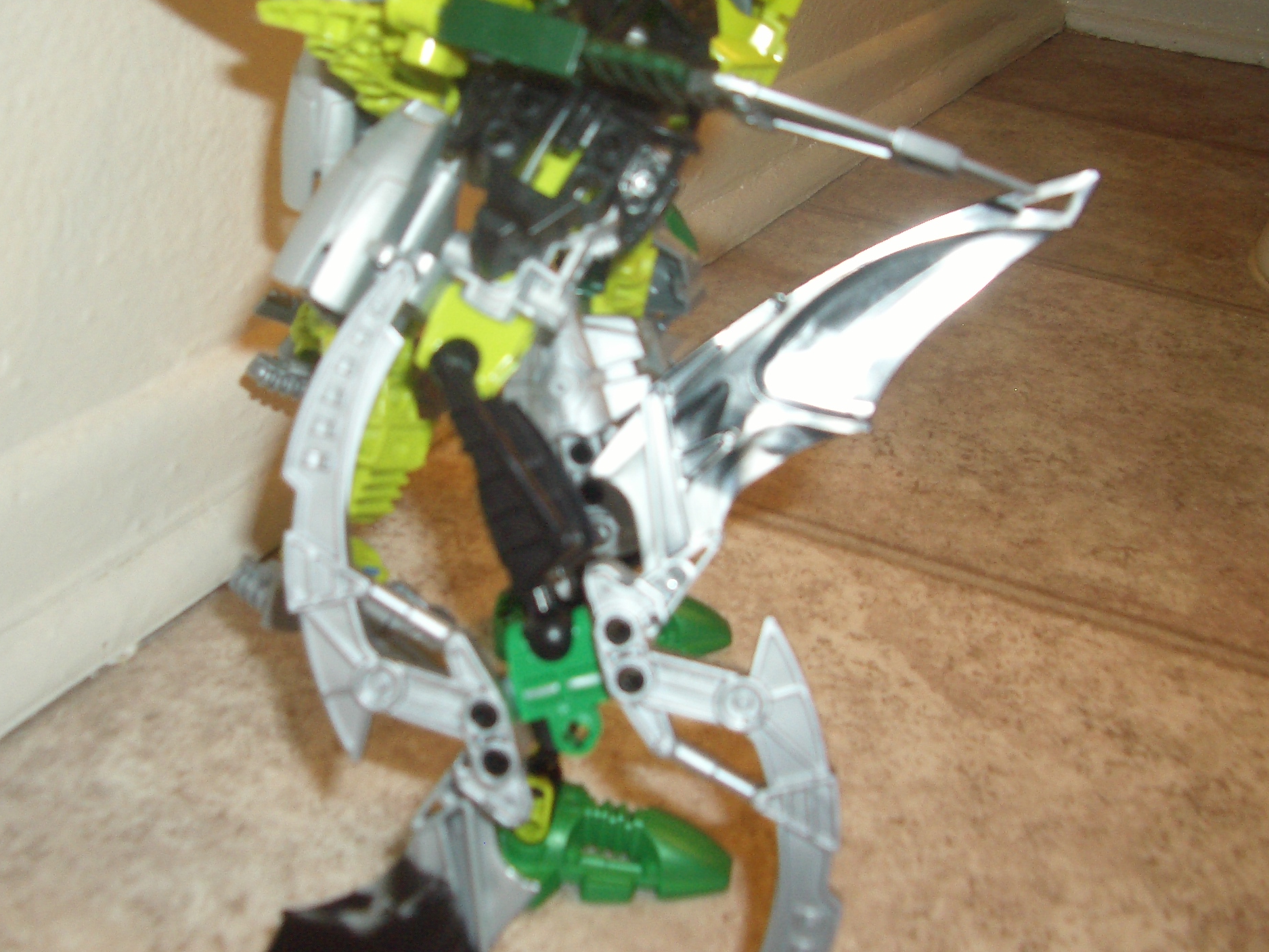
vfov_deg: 33.5
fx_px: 1577
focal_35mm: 43
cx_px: 620
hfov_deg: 43.8
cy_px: 391
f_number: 2.6
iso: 100
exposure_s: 1/60
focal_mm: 5.8
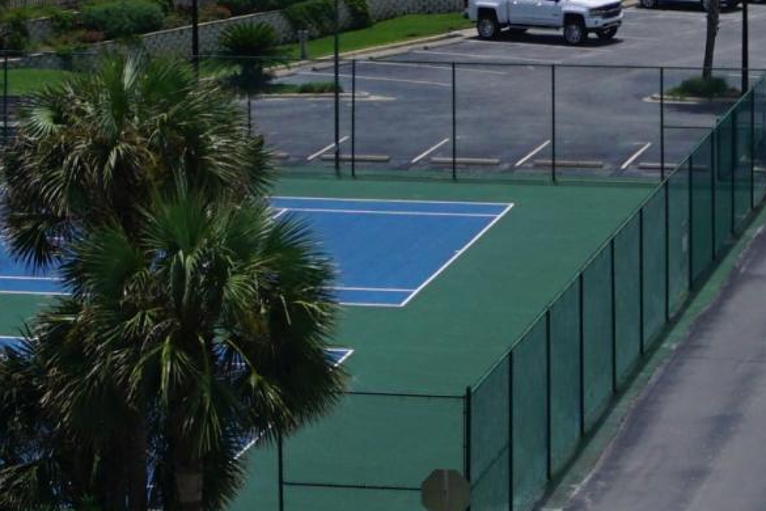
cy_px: -474
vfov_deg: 6.7
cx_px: 968
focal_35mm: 200
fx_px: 4255
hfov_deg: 10.1
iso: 100
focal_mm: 26
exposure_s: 1/320
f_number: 11
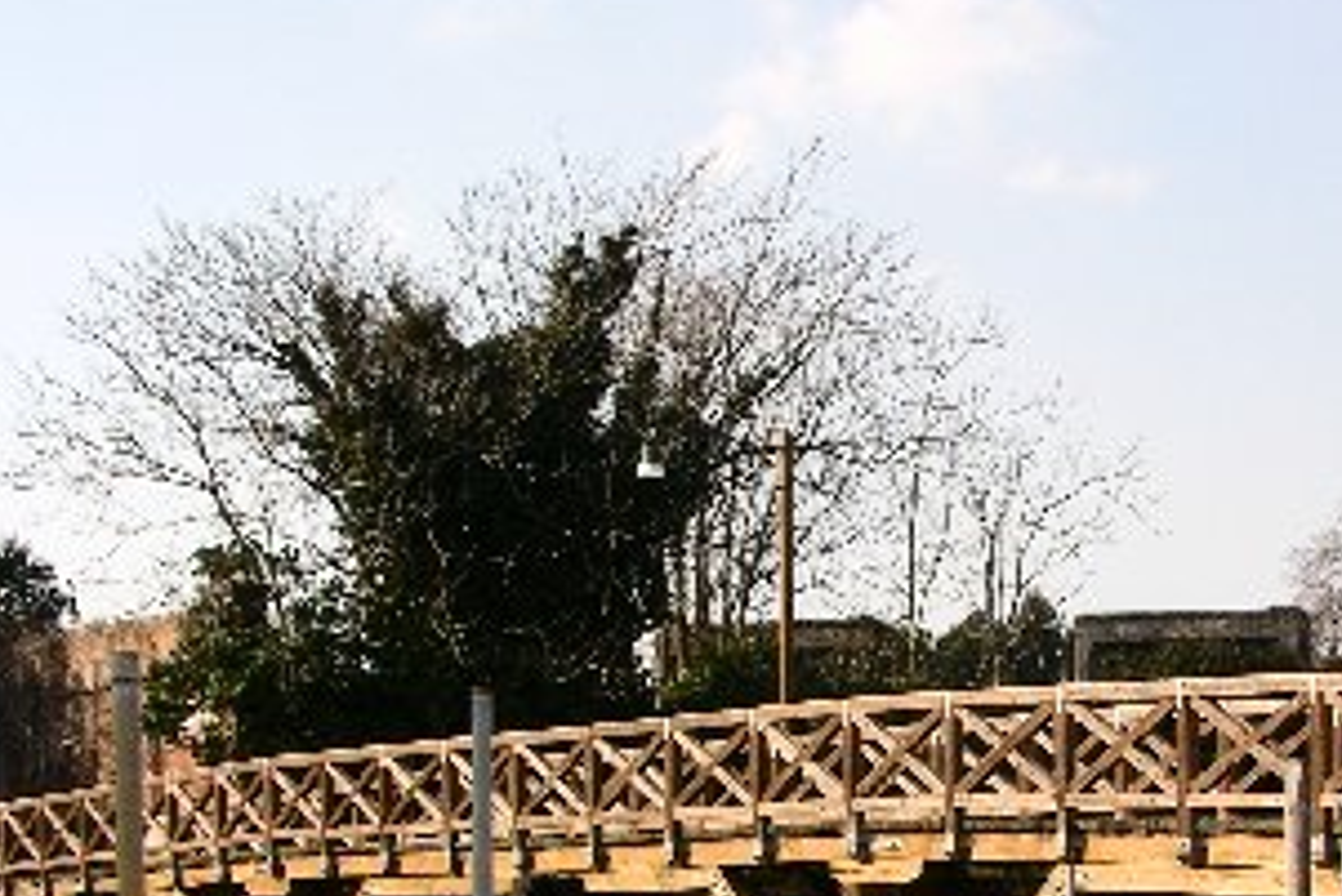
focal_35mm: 71
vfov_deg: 18.9
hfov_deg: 28.1
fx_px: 2648
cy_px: 807
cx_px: 983
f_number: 7.1
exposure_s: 1/114
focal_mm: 8.9
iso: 50
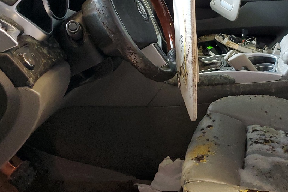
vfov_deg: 25.3
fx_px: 424
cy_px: 55
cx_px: 203
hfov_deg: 36.9
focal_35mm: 53
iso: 182
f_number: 1.5
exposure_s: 1/60.2
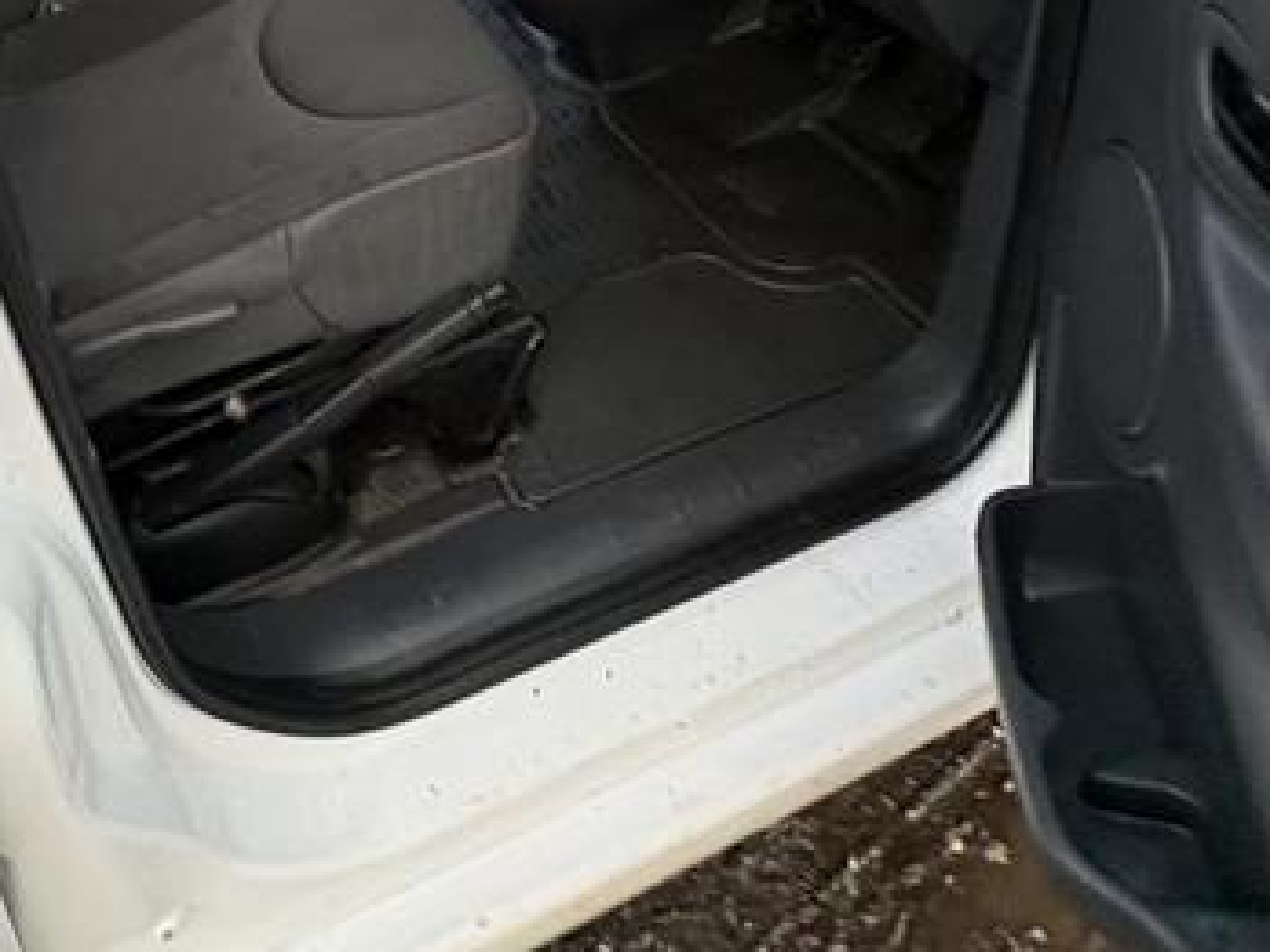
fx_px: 1321
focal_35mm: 36
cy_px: -244
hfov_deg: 49.7
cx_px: 347
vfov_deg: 31.7
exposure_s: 1/99
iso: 200
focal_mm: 2.22
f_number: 2.2
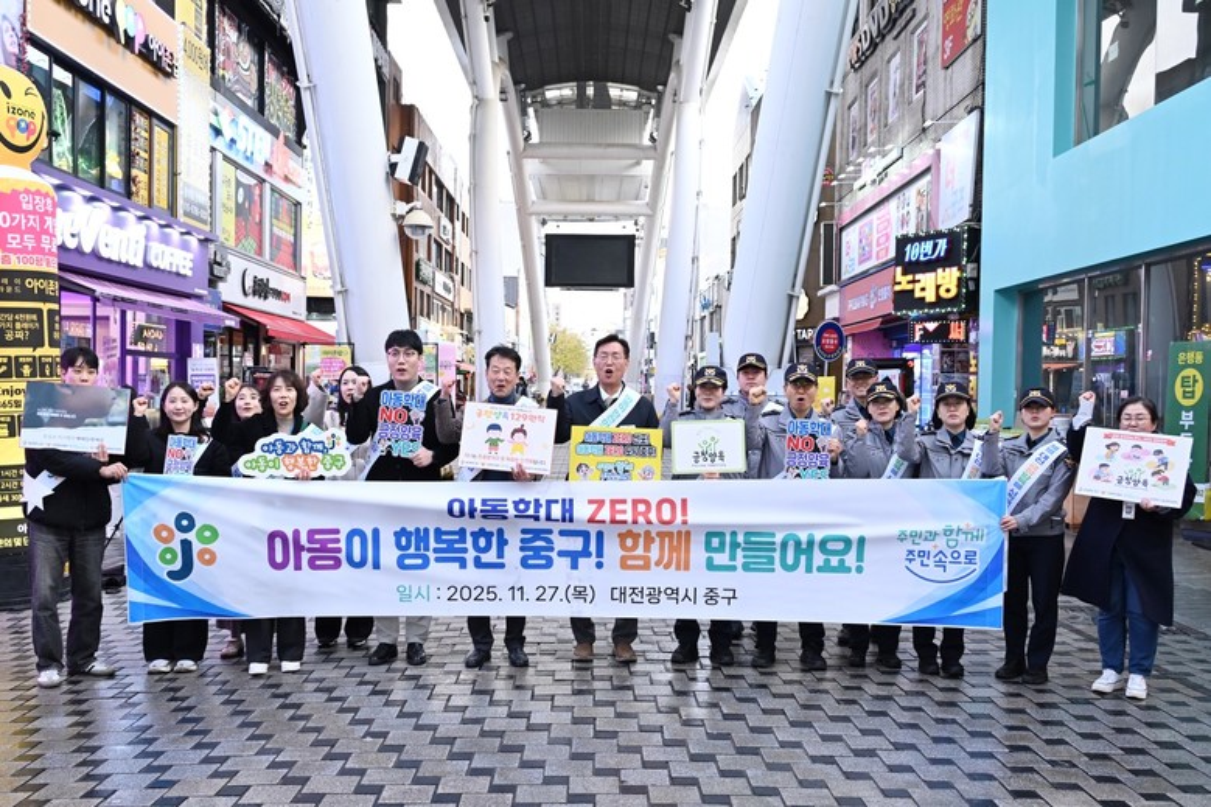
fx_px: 1026
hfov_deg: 61.1
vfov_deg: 42.9
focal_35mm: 30
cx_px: 606
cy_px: 404
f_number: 5.6
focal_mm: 30.5
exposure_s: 1/160
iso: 1600
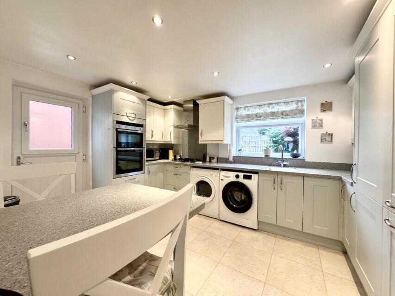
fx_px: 160
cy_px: 148
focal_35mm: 14
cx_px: 198
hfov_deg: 102.1
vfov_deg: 85.7
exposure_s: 1/100
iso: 320
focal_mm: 2.22
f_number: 2.2
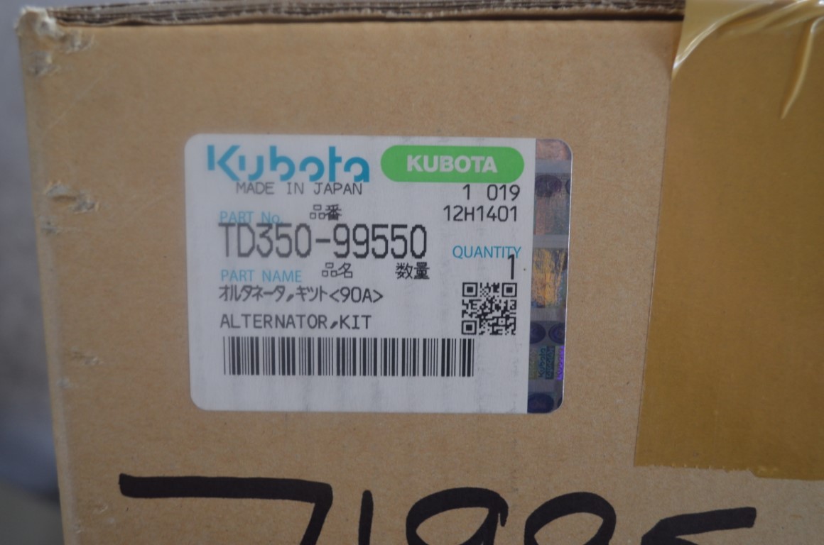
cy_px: 272
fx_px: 891
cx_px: 412
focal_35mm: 39
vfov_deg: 34.1
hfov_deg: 49.6
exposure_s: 1/60
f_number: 4.2
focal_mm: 26
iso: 500
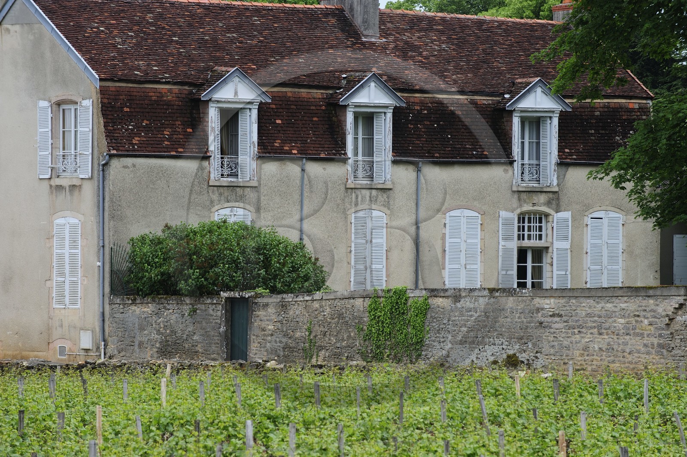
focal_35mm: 200
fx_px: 3813
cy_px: 228
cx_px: 344
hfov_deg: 10.3
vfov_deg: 6.9
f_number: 8
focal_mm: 200
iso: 400
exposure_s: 1/250
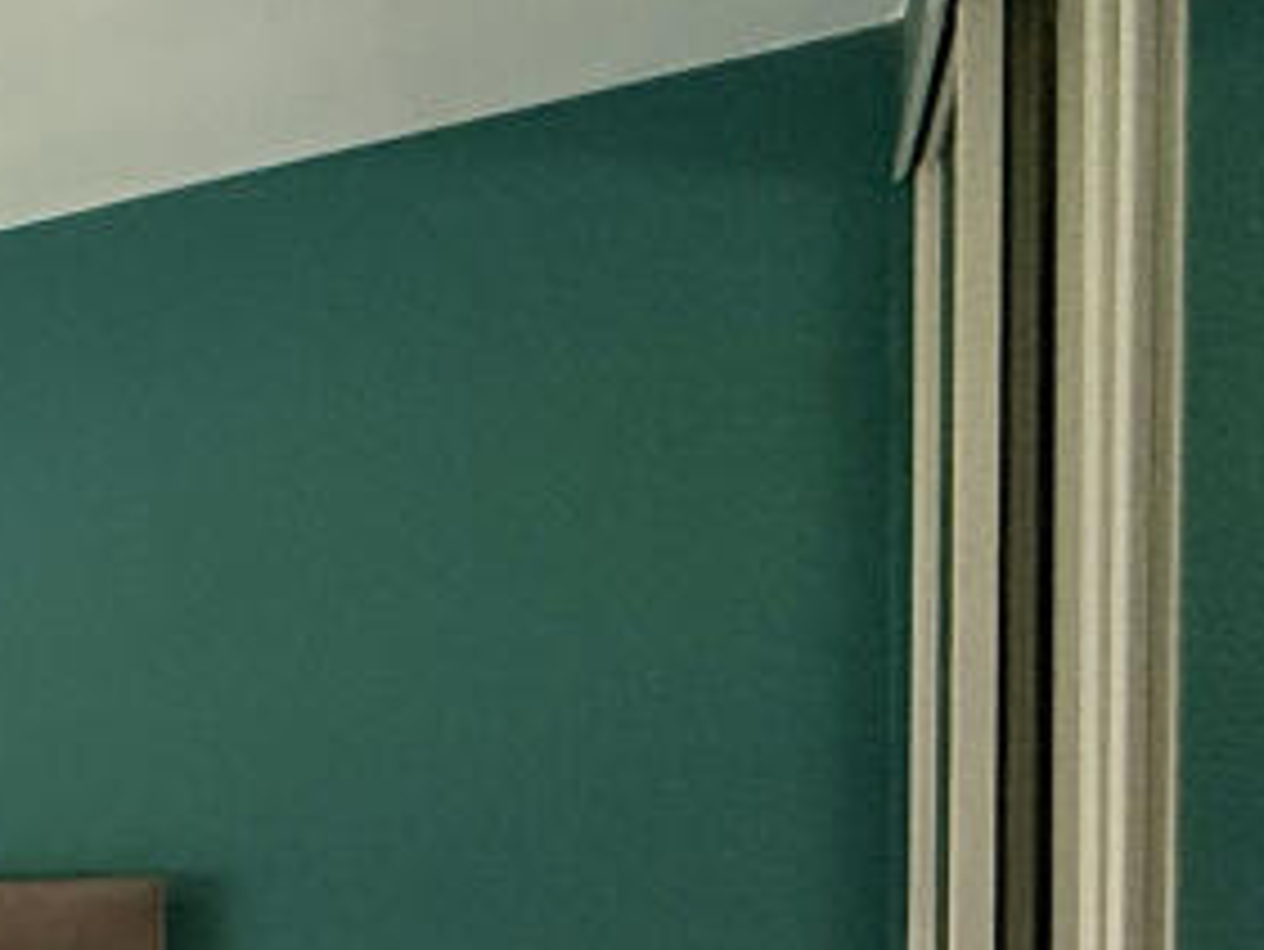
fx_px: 1863
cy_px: 923
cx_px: -1003
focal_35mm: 51
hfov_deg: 22.3
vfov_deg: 27.2
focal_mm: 2.22
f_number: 2.2
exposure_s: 1/100
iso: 400
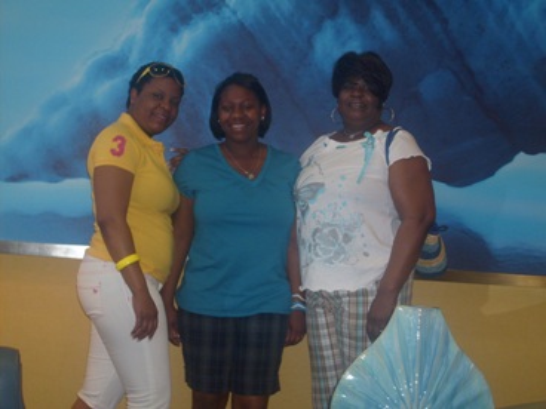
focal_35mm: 61
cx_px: 273
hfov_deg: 31.7
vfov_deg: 24.0
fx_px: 962
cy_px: 204
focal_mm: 10.3
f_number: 3.6
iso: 100
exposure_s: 1/60
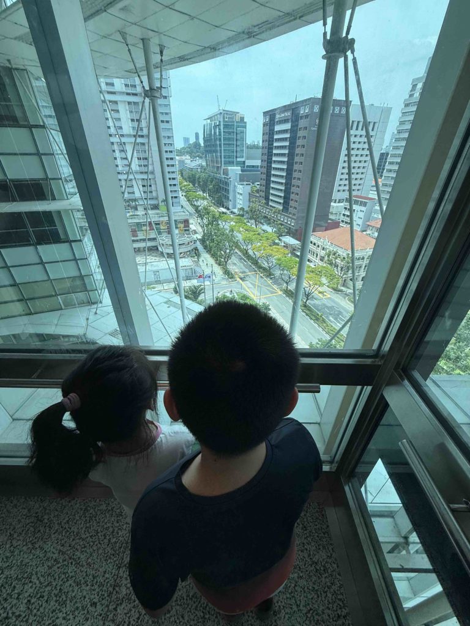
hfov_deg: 85.7
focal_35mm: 14
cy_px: 313
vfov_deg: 102.1
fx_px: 253
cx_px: 235
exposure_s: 1/145
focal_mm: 2.22
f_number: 2.2
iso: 50
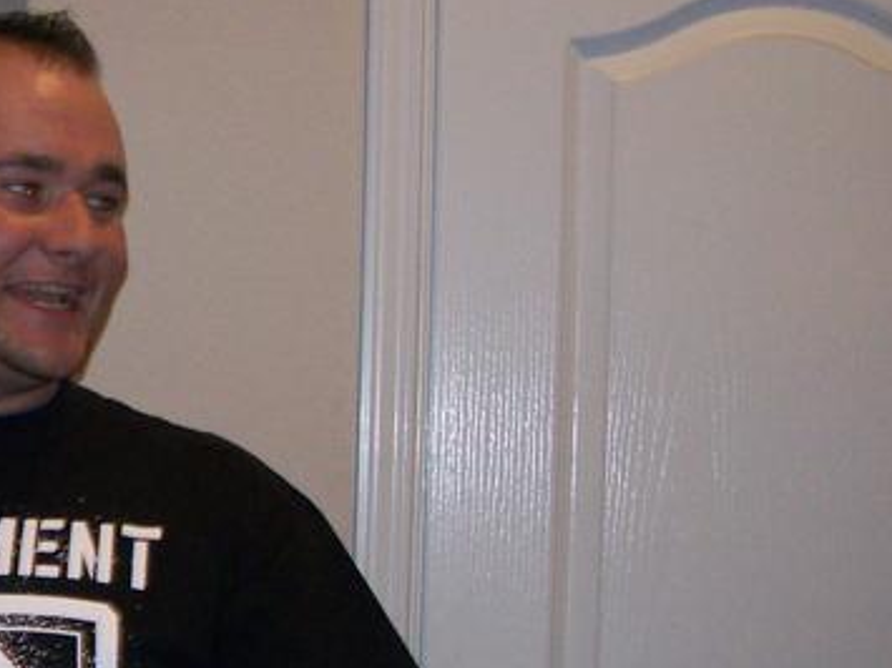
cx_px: -54
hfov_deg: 22.9
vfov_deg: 18.1
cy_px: 461
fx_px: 2087
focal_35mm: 81
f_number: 2.7
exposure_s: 1/64
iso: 200
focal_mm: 6
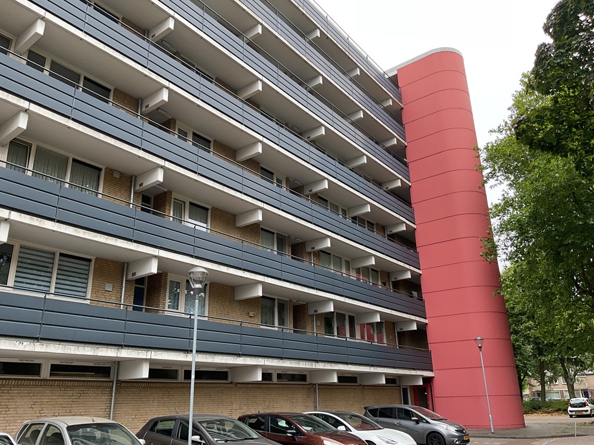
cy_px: 222
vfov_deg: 48.2
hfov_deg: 61.7
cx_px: 297
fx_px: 498
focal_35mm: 29
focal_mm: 3
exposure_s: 1/391
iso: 16
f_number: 1.8
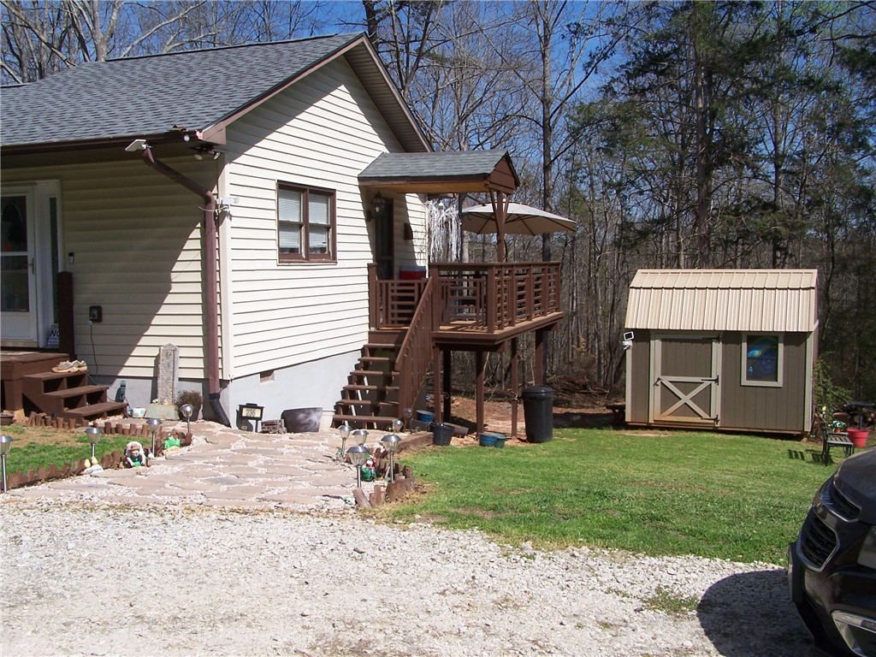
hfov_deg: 49.0
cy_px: 328
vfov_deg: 37.7
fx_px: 962
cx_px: 438
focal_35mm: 38
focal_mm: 6.3
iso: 80
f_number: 5.6
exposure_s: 1/500
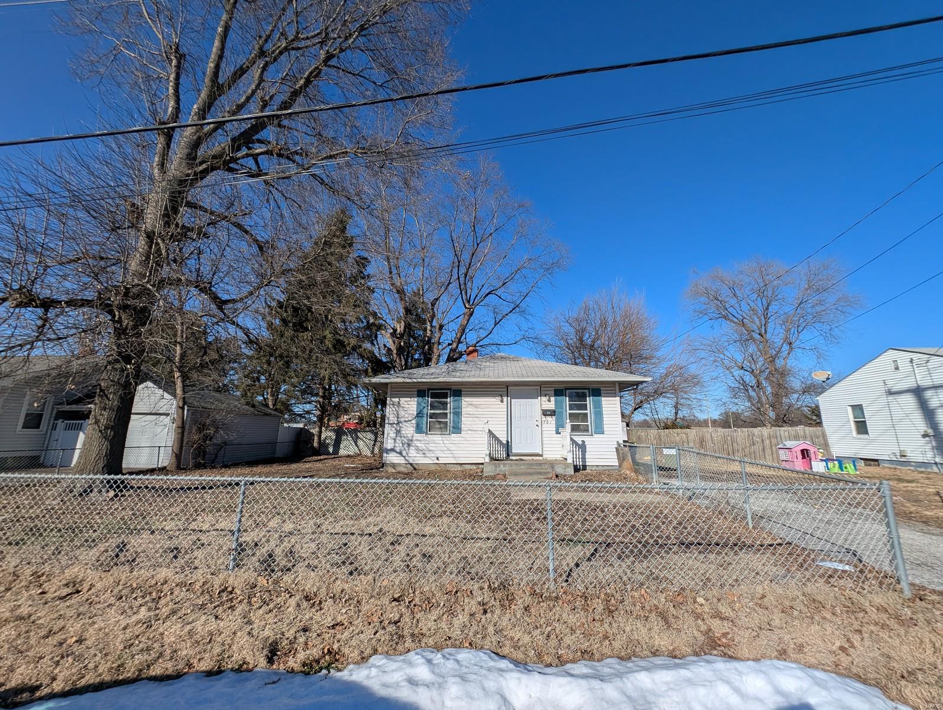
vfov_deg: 94.6
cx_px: 472
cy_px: 355
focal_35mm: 12
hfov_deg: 110.5
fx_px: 327
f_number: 1.95
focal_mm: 2.23
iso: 41
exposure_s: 1/3817
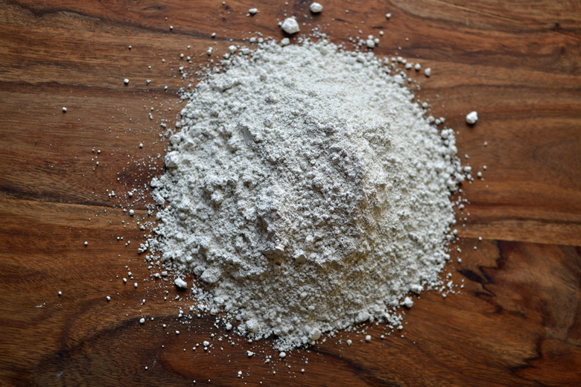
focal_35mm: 52
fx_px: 847
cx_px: 290
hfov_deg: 37.9
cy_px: 194
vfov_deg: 25.8
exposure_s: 1/100
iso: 100
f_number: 1.8
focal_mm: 35
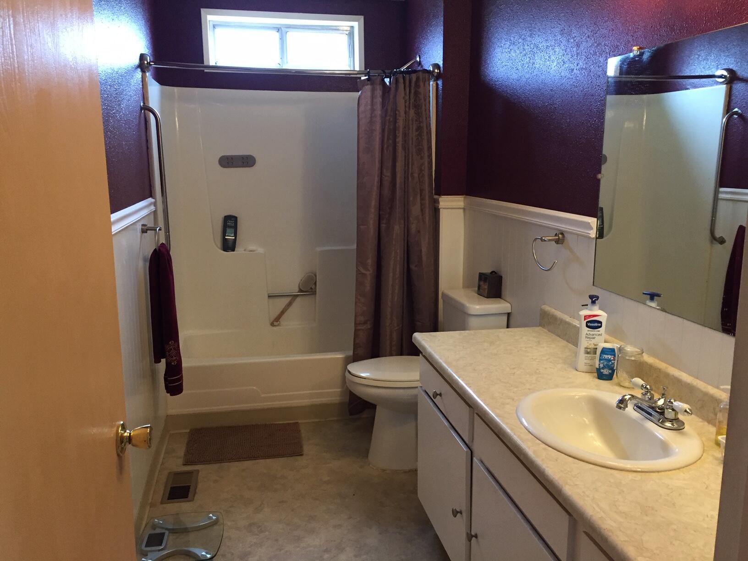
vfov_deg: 48.2
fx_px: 627
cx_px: 374
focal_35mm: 29
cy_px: 280
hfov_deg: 61.7
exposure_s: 1/30
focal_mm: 4.15
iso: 160
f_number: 2.2
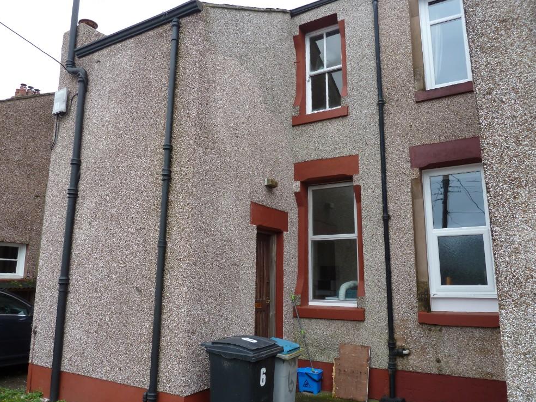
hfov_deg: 67.3
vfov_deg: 53.0
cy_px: 200
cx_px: 266
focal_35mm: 26
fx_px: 402
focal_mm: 4.1
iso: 80
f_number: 4
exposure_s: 1/100
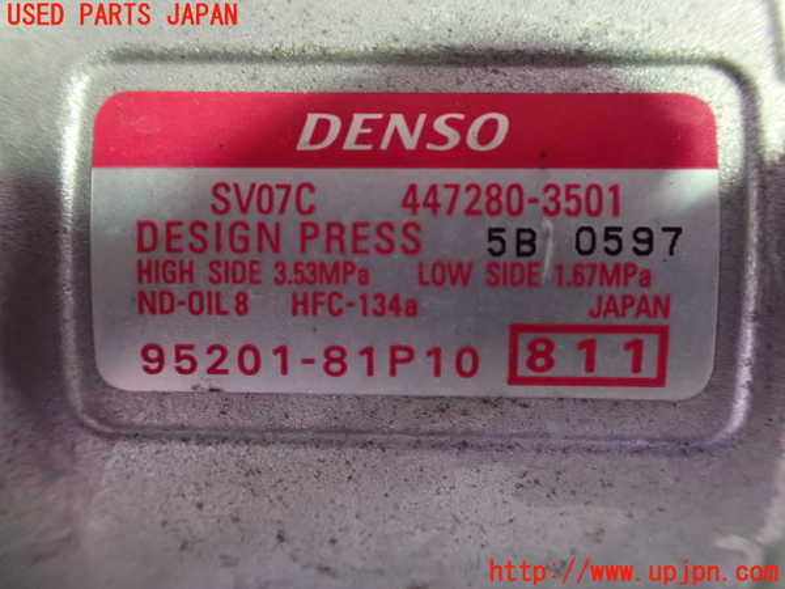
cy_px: 294
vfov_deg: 46.8
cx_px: 392
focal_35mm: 30
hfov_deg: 60.0
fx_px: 680
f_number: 2.3
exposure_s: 1/30
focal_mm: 5.4
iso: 1250
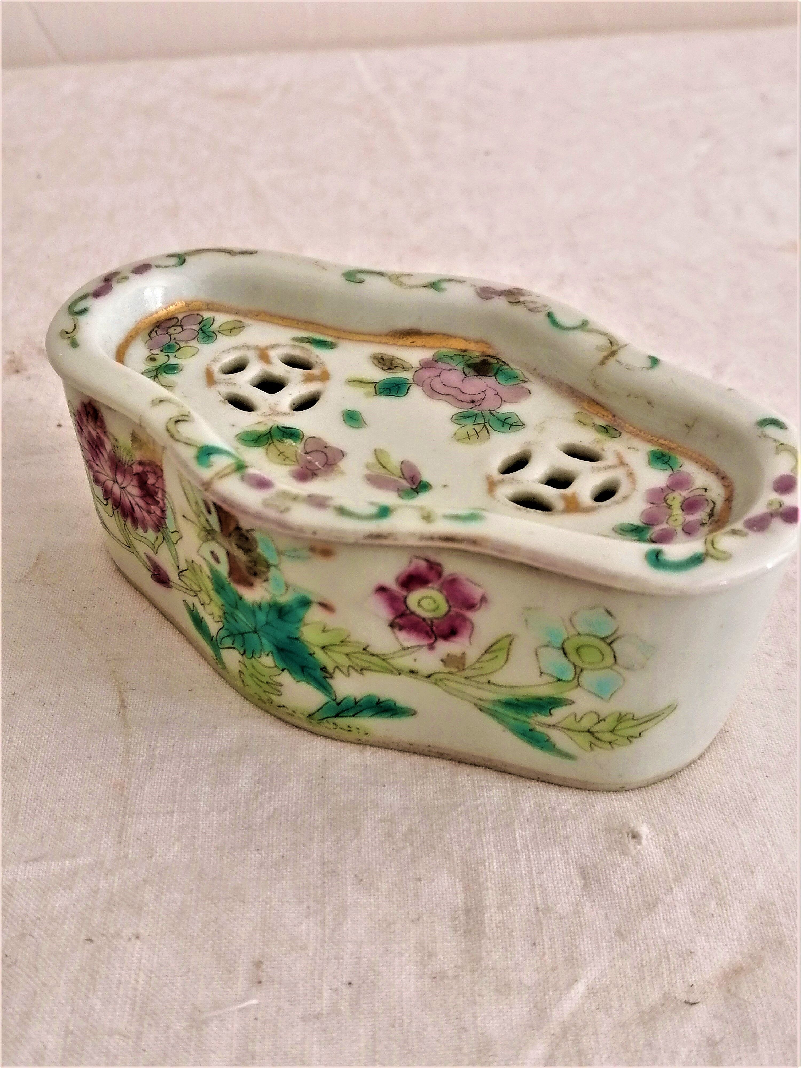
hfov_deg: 35.1
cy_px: 534
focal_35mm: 41
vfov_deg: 45.8
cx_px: 400
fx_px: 1265
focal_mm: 5.4
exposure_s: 1/33.3
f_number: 1.8
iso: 80
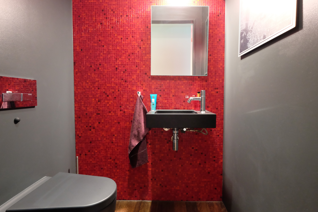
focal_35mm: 17
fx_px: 150
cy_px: 102
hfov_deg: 93.2
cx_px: 166
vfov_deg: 70.4
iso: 3200
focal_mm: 10
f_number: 4
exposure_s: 1/13
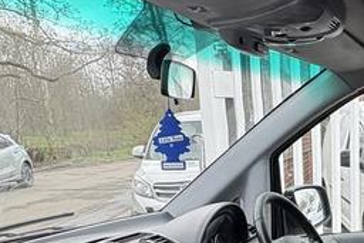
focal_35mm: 51
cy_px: 269
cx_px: 341
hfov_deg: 36.0
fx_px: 516
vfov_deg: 24.7
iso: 64
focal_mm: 2.22
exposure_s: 1/136
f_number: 2.2
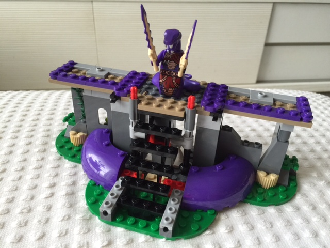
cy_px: 124
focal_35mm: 29
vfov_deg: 48.2
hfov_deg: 61.7
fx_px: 276
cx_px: 165
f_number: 2.2
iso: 50
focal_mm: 4.15
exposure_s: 1/30
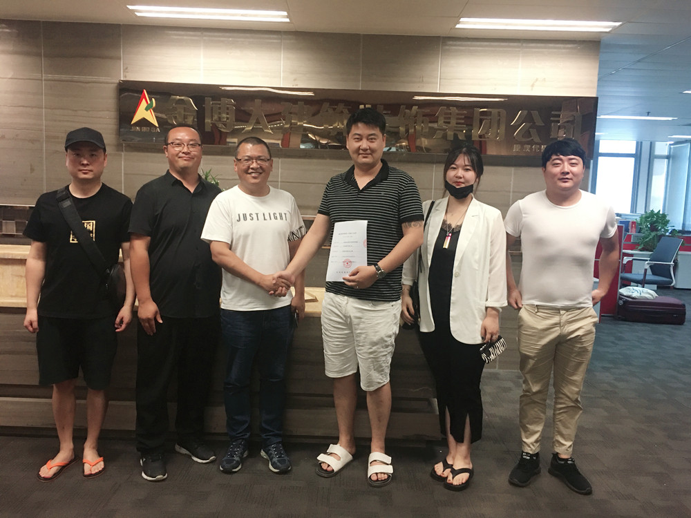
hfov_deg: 61.7
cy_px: 259
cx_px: 346
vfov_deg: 48.2
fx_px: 579
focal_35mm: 29
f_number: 2.2
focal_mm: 4.15
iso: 100
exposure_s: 1/17
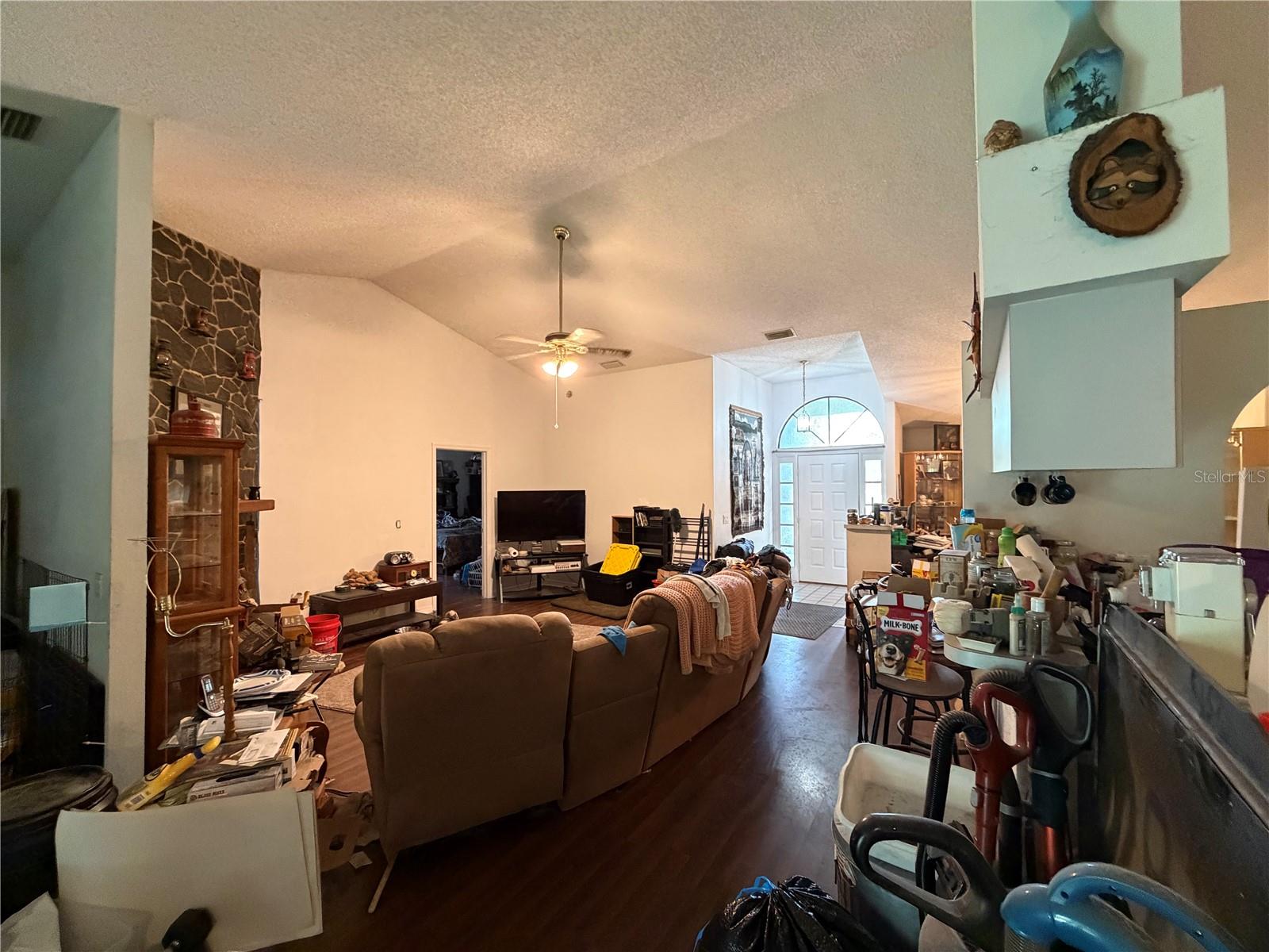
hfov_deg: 102.1
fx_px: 513
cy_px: 476
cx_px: 634
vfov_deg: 85.7
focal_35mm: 14
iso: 640
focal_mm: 2.22
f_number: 2.2
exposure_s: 1/60
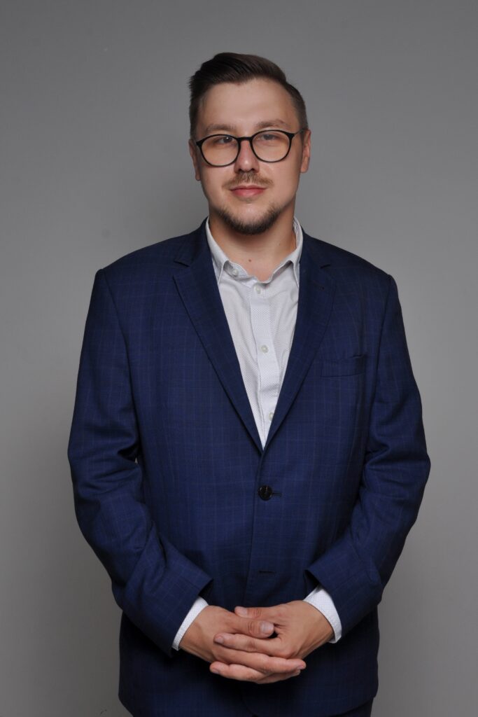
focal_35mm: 48
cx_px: 239
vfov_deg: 41.1
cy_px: 358
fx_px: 956
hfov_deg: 28.1
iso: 250
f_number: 13
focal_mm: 32
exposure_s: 1/125
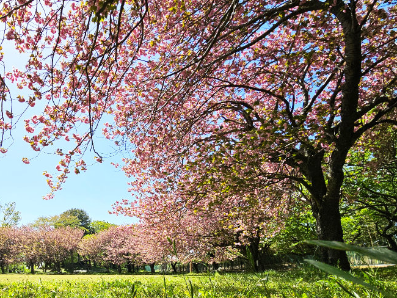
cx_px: 103
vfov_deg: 62.2
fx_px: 229
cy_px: 224
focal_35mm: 20
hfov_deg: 76.2
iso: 50
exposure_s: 1/1962
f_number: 2.2
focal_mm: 2.2
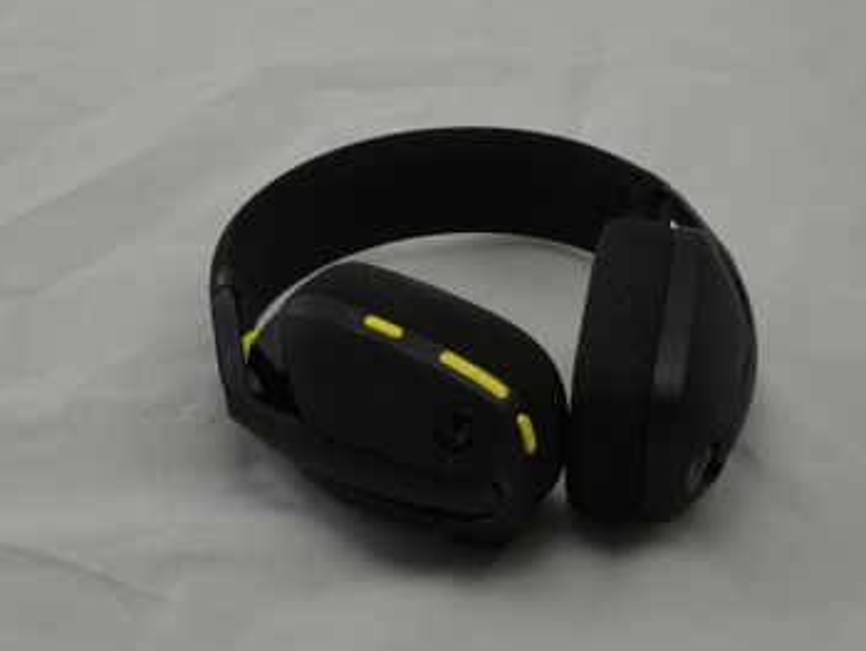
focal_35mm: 74
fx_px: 1853
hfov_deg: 26.3
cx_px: 515
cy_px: 337
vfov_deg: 19.9
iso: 100
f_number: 20
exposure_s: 1/2
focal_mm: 40
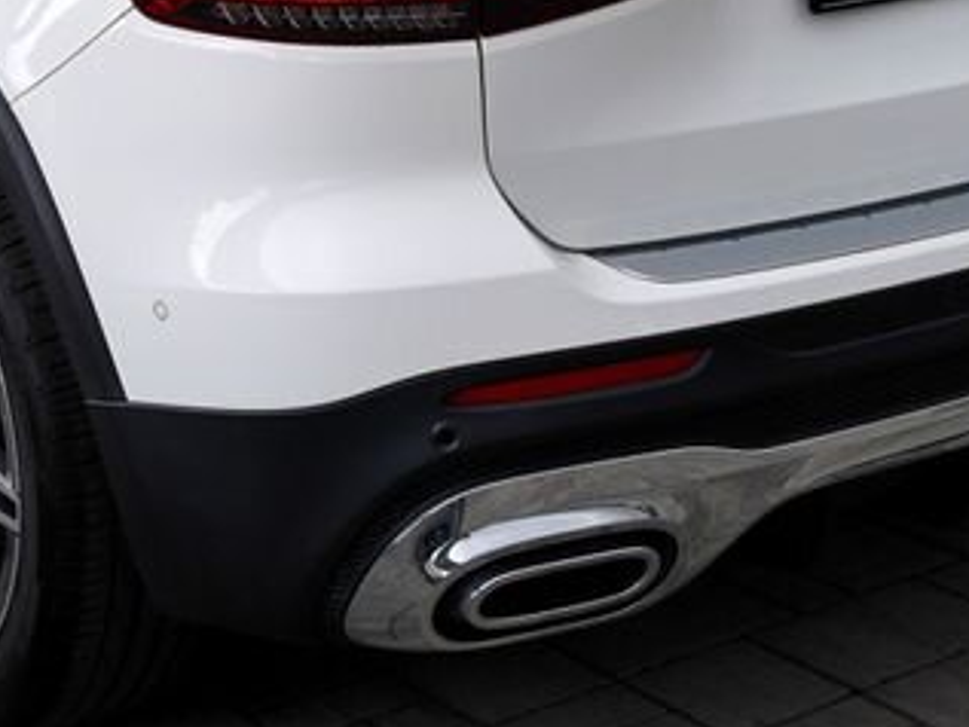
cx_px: 373
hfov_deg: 22.5
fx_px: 2436
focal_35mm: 87
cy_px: -105
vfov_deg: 16.4
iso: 100
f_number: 4.5
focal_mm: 28
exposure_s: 1/80
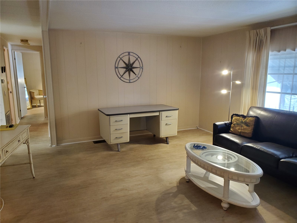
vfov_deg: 53.1
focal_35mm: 26
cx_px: 148
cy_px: 112
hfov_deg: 67.3
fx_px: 223
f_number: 2.4
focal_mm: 4.3
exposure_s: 1/60
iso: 250
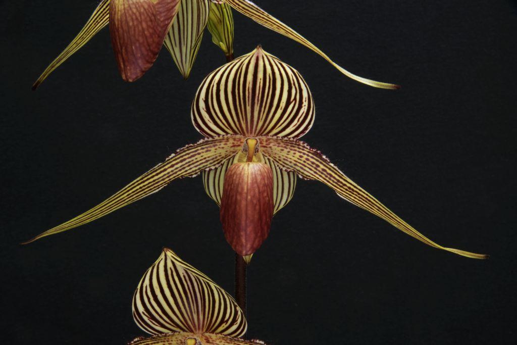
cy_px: 172
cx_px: 258
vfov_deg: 18.2
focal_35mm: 75
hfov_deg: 27.0
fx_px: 1077
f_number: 22
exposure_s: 1/4
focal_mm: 75
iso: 160
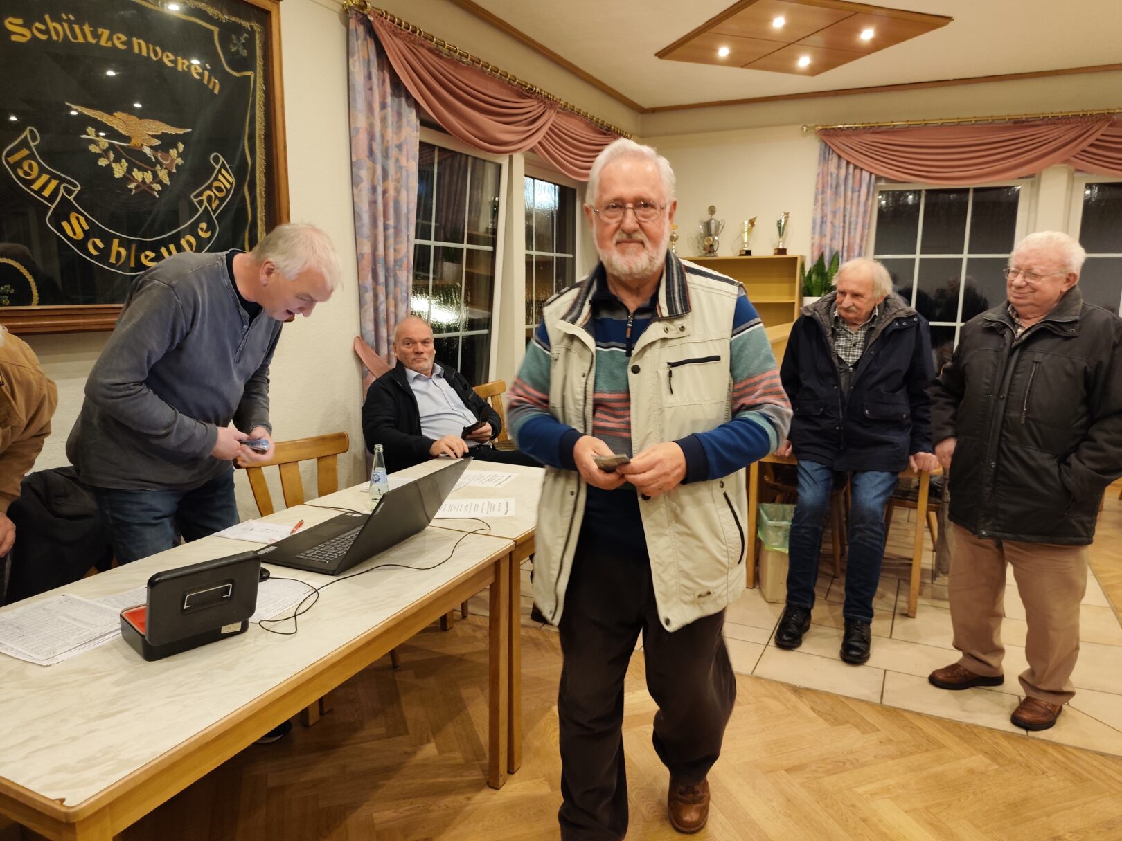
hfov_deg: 73.9
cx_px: 561
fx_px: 745
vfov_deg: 58.9
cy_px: 420
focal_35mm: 23
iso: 800
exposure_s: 1/33.3
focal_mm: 6.19
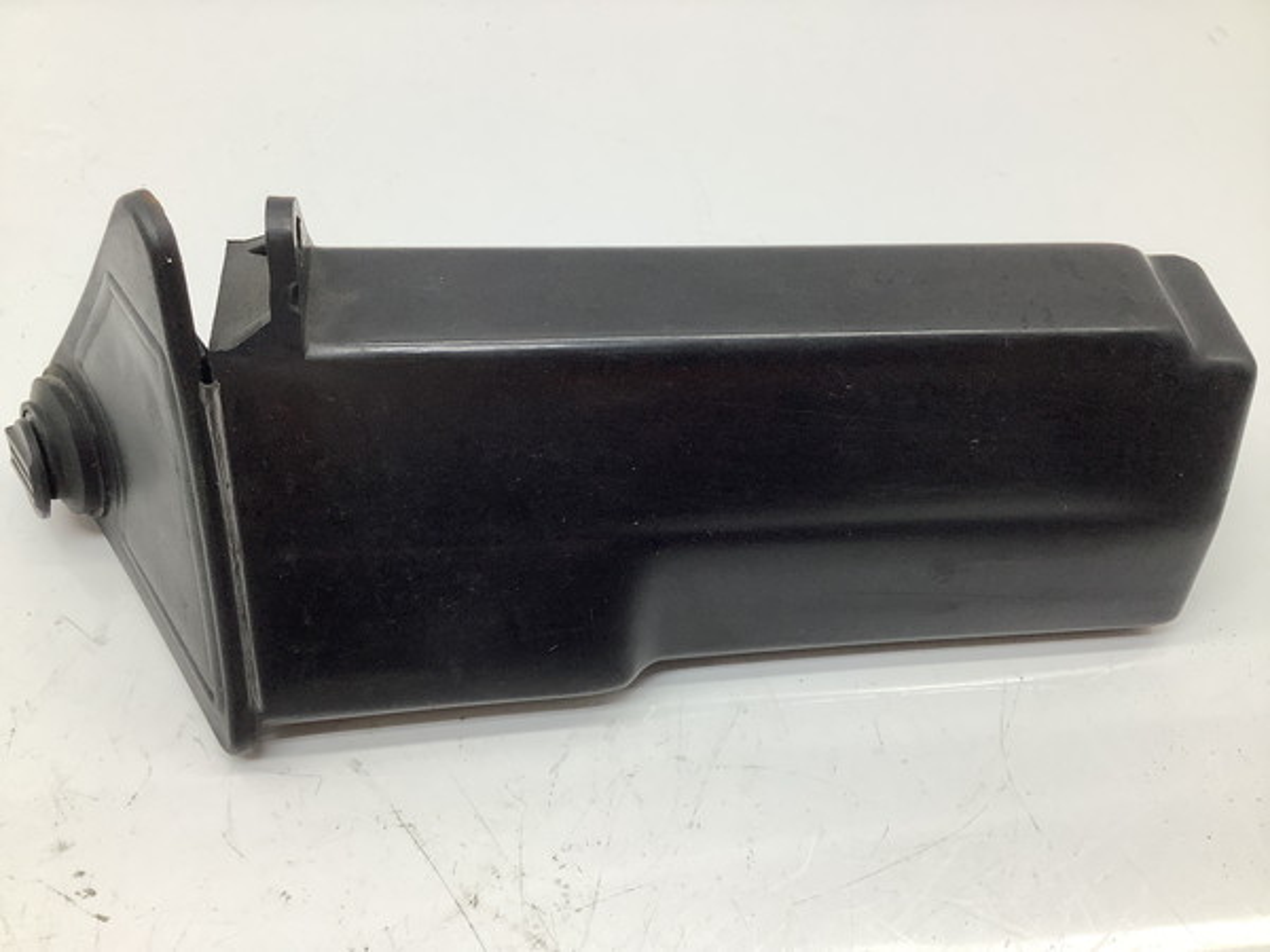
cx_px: 635
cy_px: 476
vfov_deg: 45.4
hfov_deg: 58.4
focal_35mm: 31
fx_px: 1137
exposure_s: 1/120
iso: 64
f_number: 2.4
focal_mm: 3.3
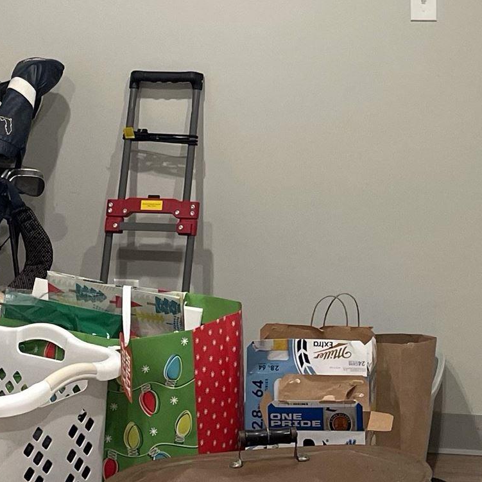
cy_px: -114
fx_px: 1481
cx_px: 373
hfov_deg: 18.3
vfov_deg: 17.5
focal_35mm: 94
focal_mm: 4.2
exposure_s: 1/60
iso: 160
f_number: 1.6
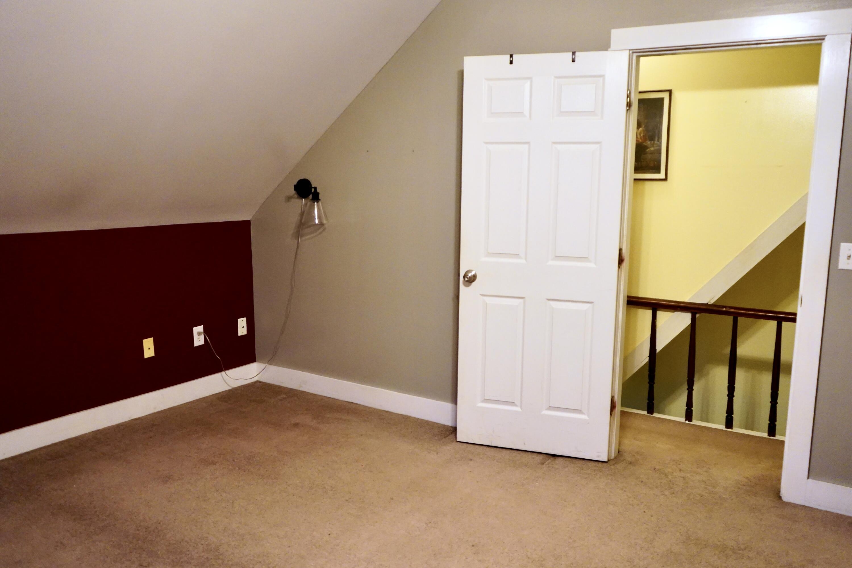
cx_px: 426
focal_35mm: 30
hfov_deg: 61.9
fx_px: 710
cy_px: 284
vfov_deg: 43.6
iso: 6400
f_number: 3.5
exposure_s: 1/160
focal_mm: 30
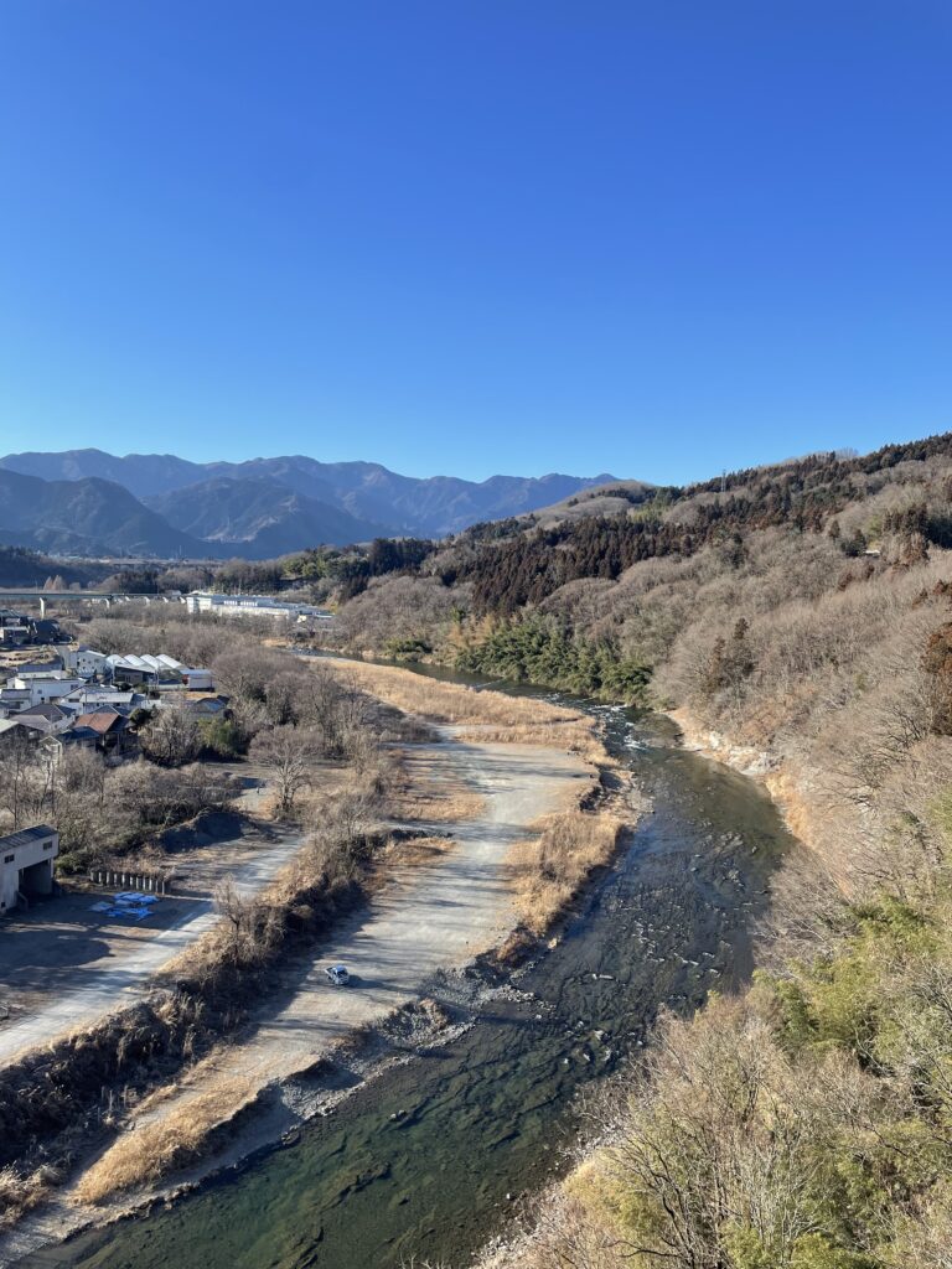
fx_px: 953
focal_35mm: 26
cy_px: 634
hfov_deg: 53.1
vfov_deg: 67.3
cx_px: 476
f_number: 1.6
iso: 32
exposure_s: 1/1949
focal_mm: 4.2
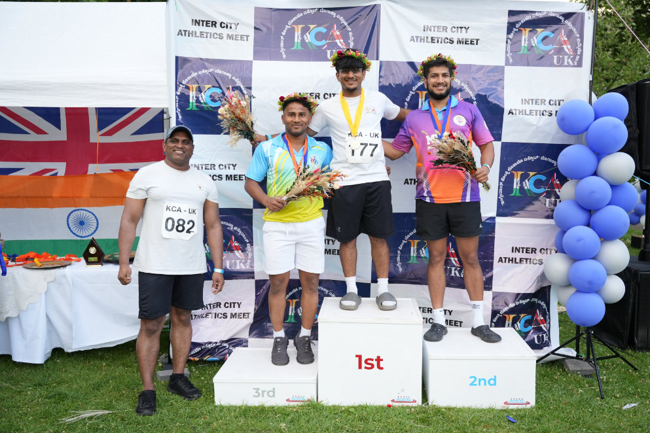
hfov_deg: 54.4
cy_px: 221
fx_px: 632
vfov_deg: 37.9
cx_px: 331
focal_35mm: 35
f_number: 2.8
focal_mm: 34
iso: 250
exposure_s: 1/400
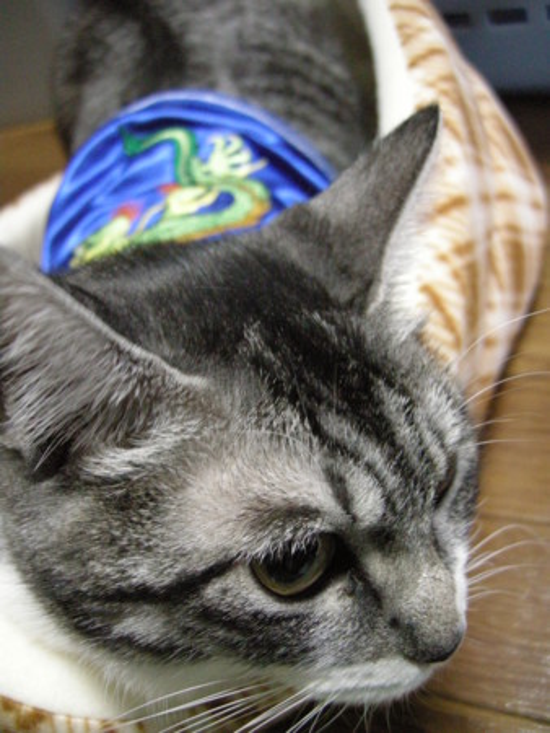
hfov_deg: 39.7
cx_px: 275
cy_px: 366
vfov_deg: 51.3
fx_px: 762
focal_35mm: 36
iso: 745
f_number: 2.7
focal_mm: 7.5
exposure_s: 1/8
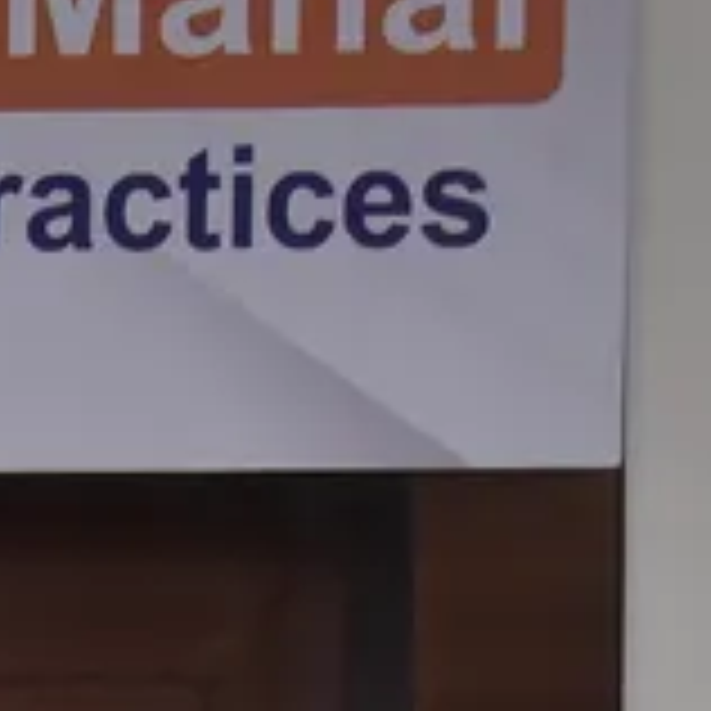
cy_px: 1724
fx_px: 5112
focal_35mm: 220
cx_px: -1431
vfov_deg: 7.4
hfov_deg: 7.1
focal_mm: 32
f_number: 6.3
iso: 1250
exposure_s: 1/125
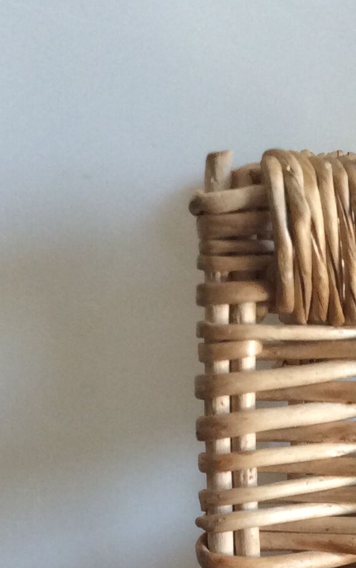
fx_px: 1489
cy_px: 685
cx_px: 350
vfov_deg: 20.2
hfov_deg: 13.5
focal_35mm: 96
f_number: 2.4
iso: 80
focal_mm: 3.3
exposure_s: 1/25
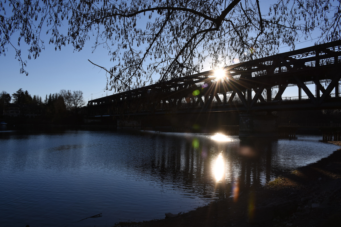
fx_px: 256
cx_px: 170
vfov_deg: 47.9
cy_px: 114
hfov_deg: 67.4
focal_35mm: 27
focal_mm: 18
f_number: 11
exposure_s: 1/200
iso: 100
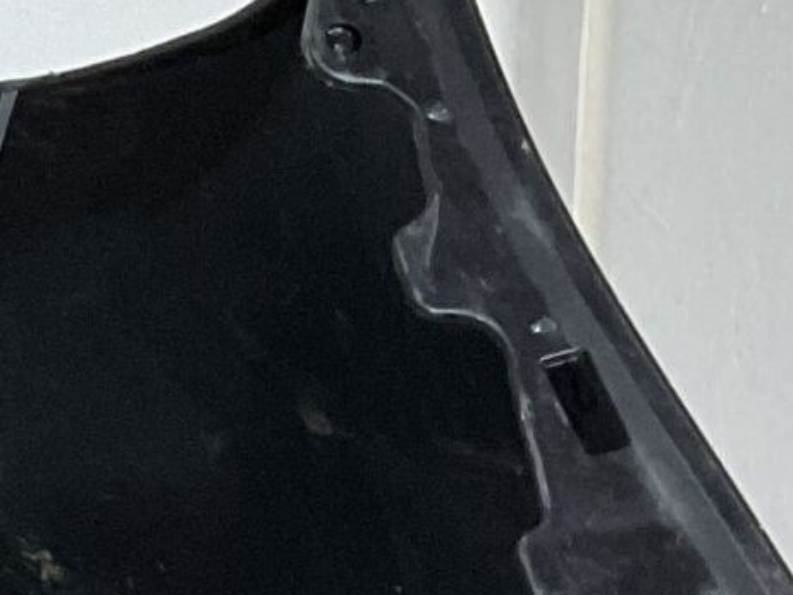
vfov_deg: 8.8
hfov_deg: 11.1
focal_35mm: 161
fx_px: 3689
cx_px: -798
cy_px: 1138
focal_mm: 3
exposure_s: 1/50
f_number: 1.8
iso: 50
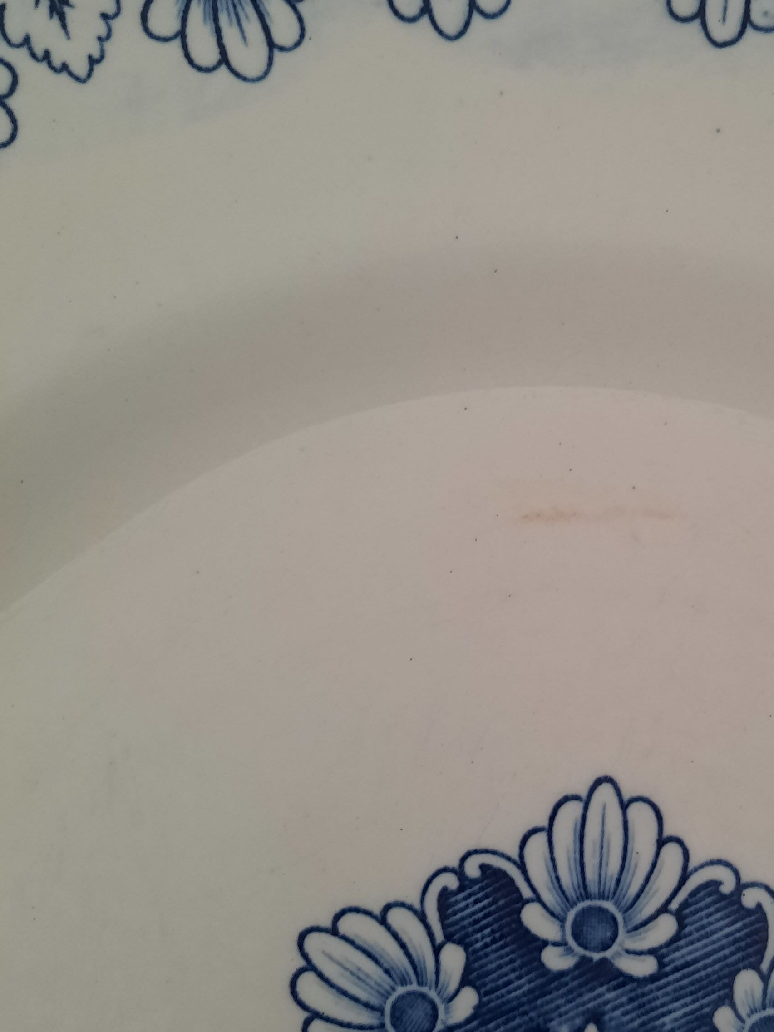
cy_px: 623
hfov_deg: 32.0
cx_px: 624
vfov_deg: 42.7
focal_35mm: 44
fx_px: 1312
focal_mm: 4.6
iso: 320
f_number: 2
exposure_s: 1/50
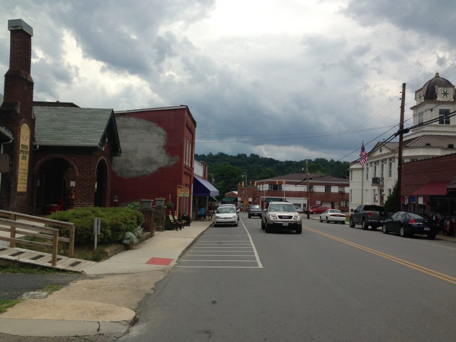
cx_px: 228
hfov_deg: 55.4
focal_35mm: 33
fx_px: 435
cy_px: 171
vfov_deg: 42.9
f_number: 2.4
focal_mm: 4.13
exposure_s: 1/2088
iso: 50
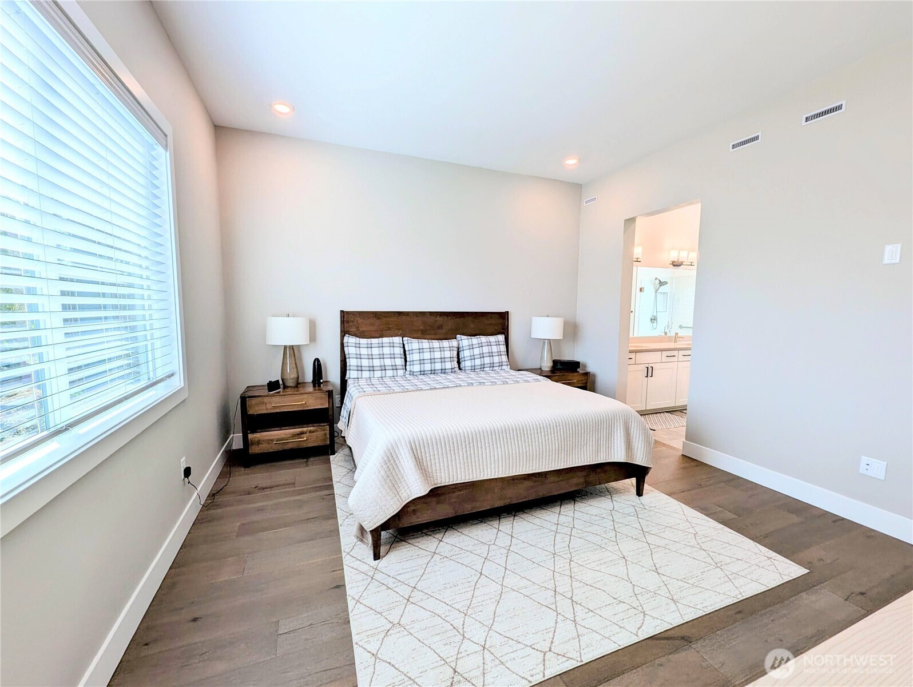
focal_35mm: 13
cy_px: 344
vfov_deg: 90.0
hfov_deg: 106.1
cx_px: 456
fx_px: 343
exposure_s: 1/387
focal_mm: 1.95
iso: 43
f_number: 2.2
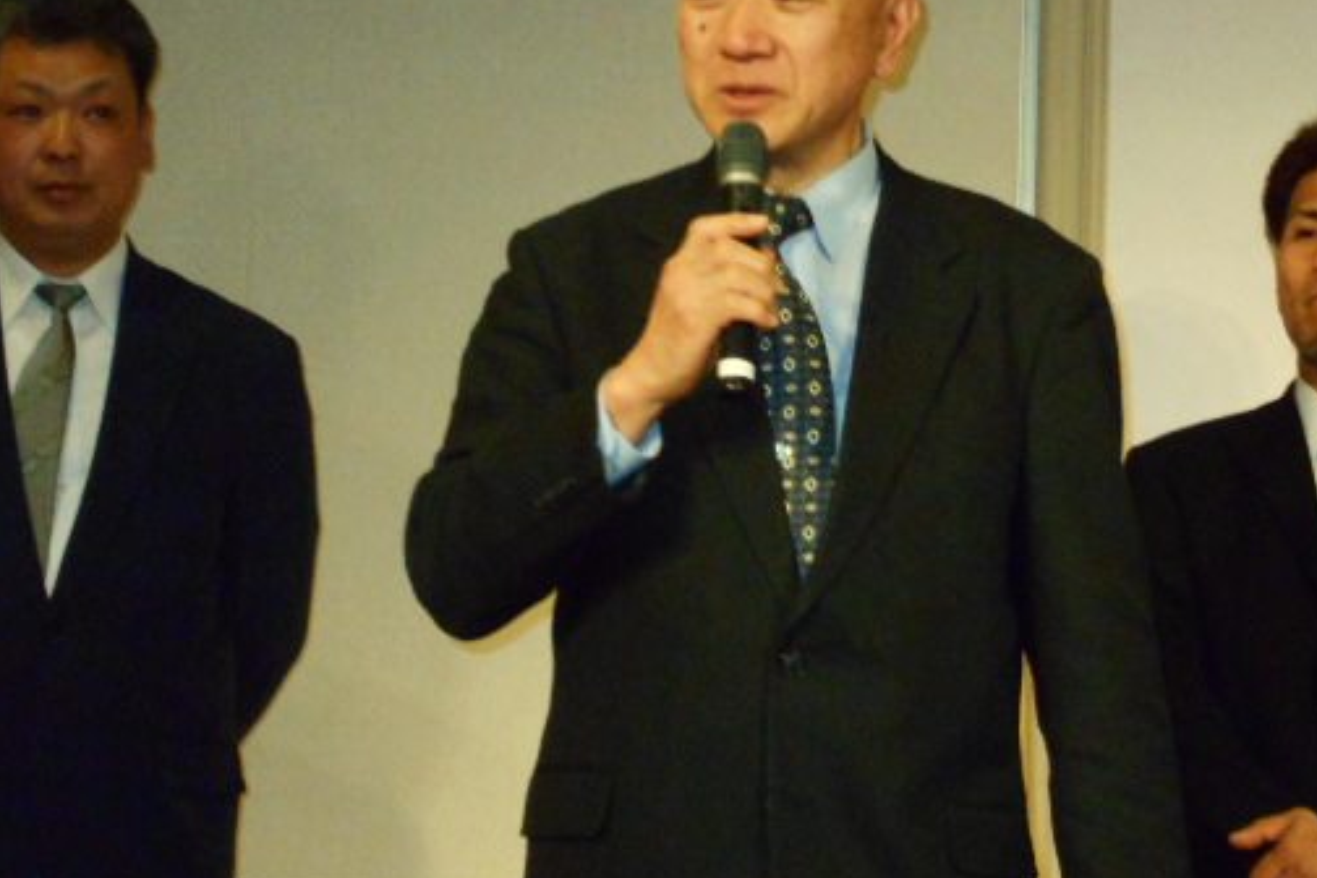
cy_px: 348
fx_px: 5414
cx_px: 831
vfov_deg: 9.3
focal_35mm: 148
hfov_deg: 13.9
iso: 1100
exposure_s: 1/60
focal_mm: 20.1
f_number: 6
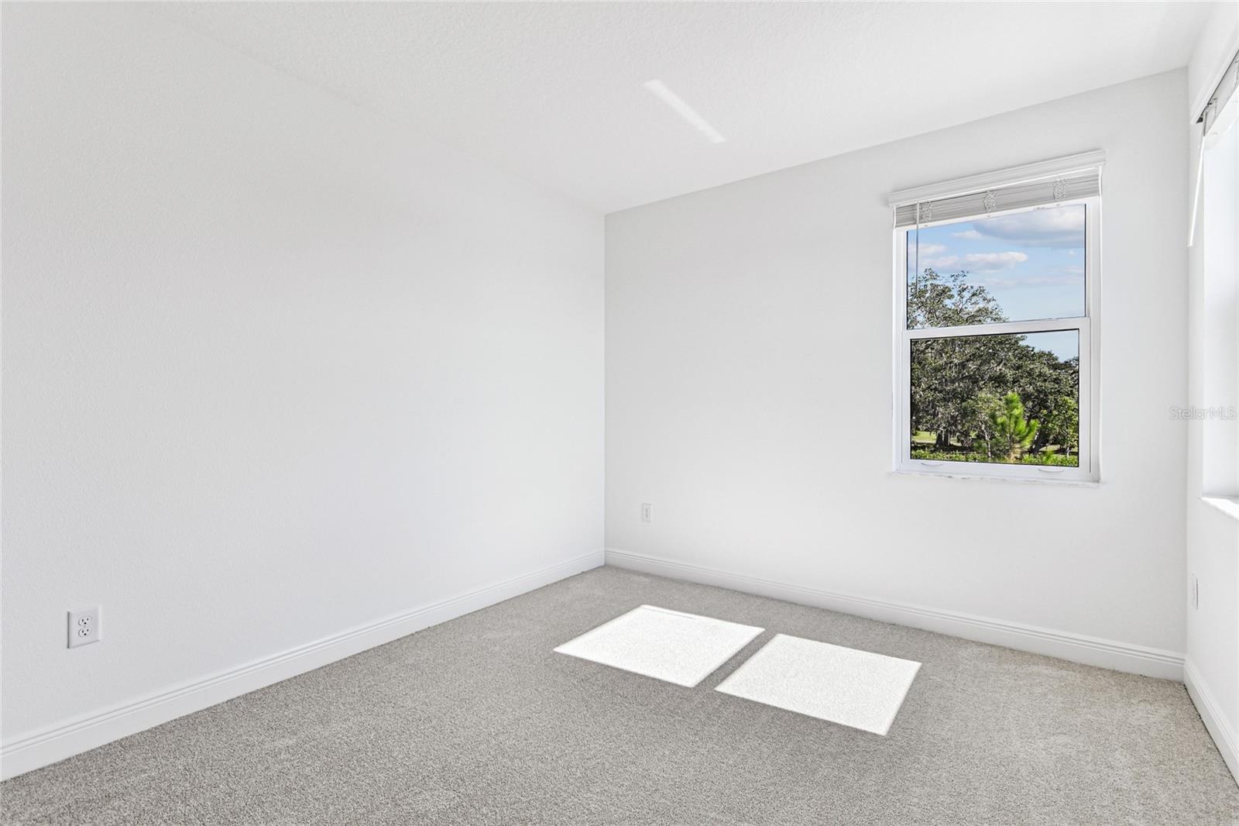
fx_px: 516
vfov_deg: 77.3
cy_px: 413
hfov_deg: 100.4
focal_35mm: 15
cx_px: 620
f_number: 7.1
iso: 100
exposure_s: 1/200
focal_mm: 10
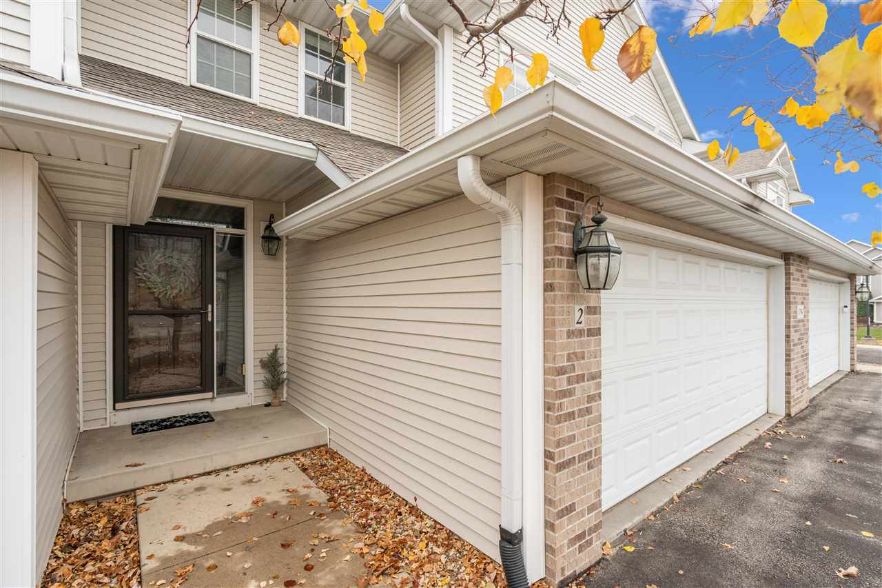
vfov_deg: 73.7
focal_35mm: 16
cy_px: 294
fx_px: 392
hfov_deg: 96.7
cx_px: 441
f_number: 8
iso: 800
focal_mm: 16
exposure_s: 1/200
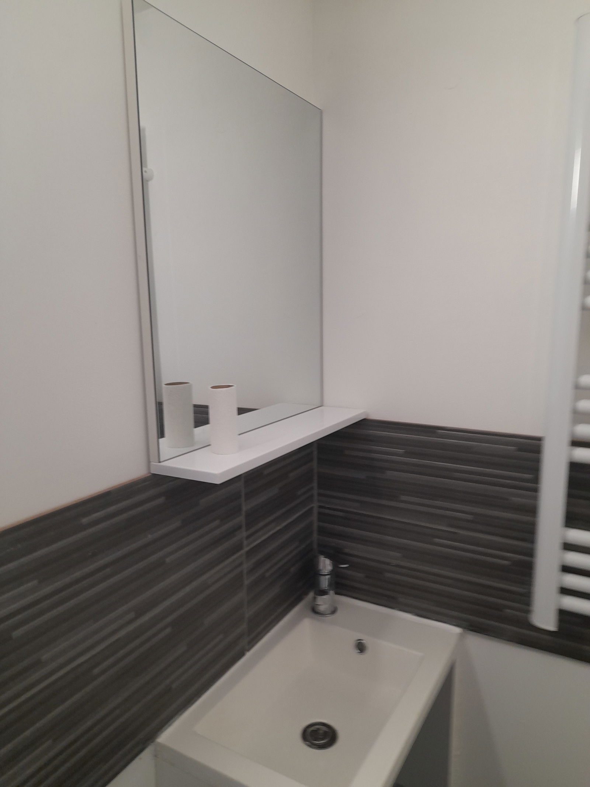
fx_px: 568
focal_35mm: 25
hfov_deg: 54.9
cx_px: 295
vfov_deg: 69.4
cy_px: 394
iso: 100
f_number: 2
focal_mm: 4.6
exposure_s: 1/50
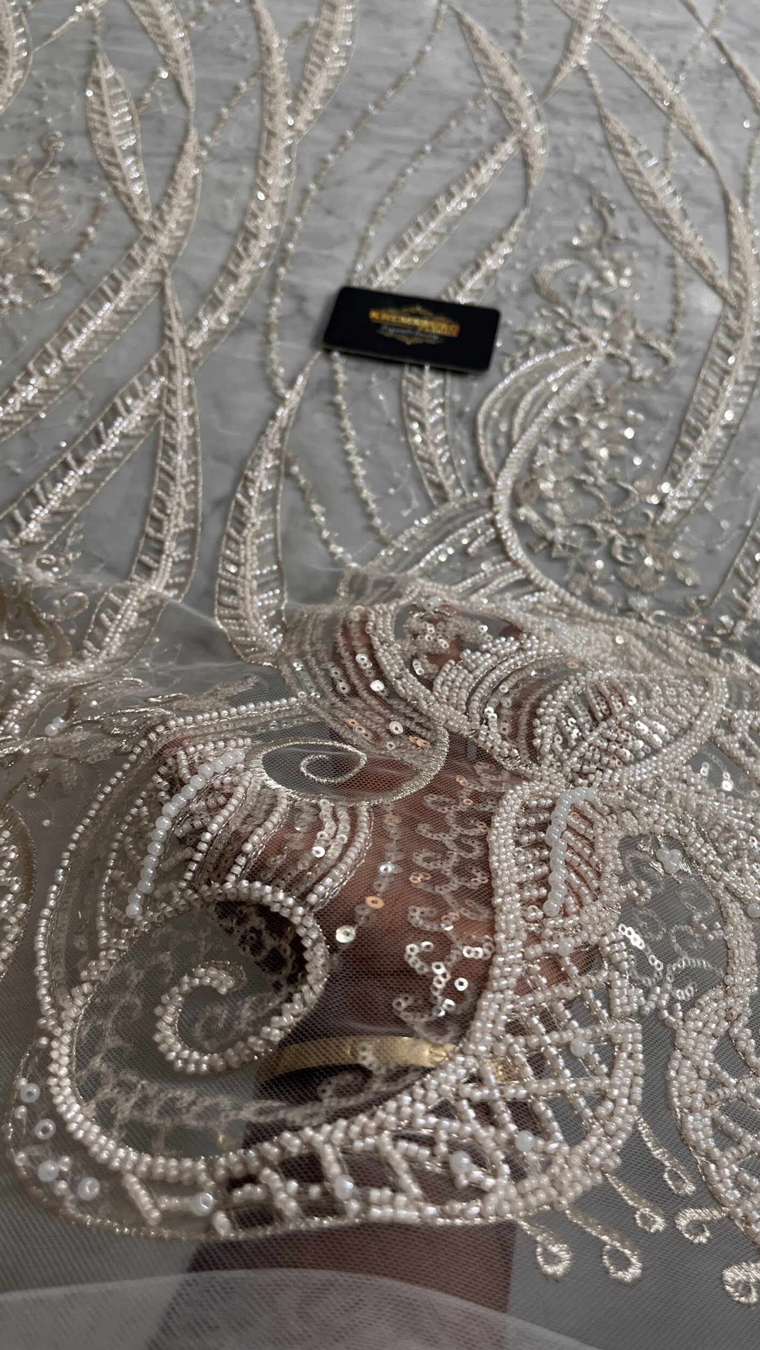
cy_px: 664
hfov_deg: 39.9
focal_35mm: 29
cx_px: 479
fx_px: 1039
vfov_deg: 66.1
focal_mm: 5.1
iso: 100
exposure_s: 1/101
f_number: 1.6
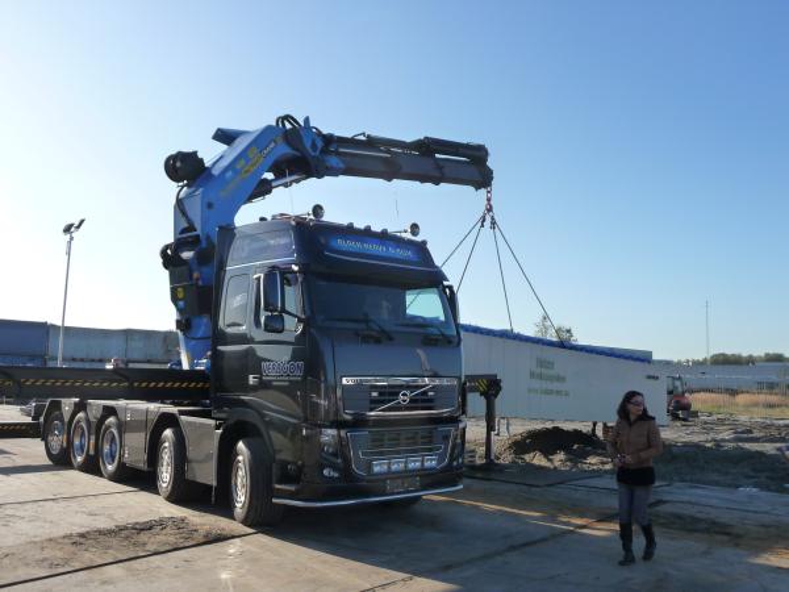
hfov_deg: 56.8
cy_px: 296
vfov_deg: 44.2
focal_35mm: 32
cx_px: 394
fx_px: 729
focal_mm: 5.3
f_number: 3.5
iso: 160
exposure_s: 1/800
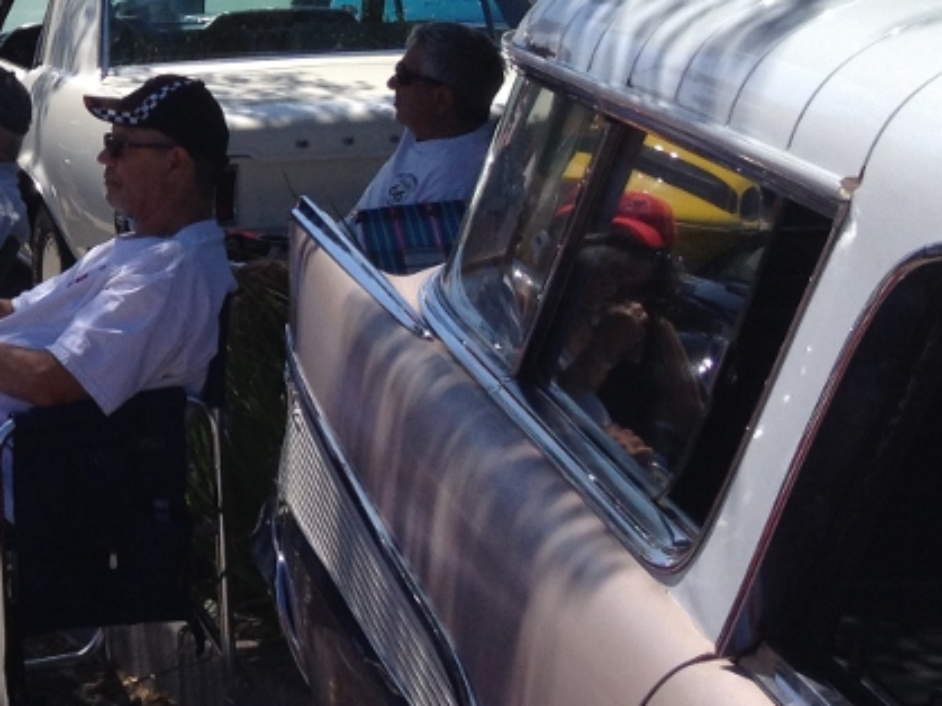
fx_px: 2911
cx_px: -369
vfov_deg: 13.6
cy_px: -13
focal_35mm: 107
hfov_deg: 17.0
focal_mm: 4.28
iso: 50
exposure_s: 1/1905
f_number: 2.4
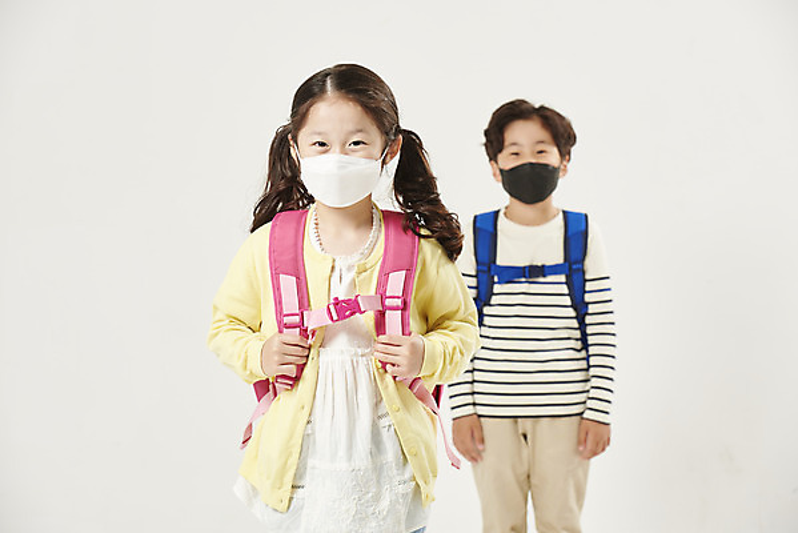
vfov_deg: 10.6
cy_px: 266
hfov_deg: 15.8
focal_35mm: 130
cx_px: 399
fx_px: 2883
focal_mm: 130
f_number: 8
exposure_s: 1/125
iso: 125
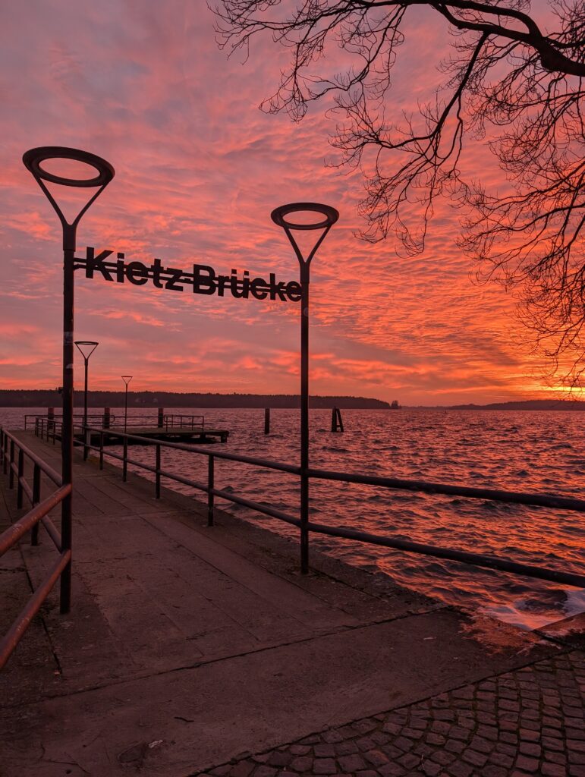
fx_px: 539
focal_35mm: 24
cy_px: 388
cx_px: 292
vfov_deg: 71.5
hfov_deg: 56.9
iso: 75
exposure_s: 1/127
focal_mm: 6.9
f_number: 1.68
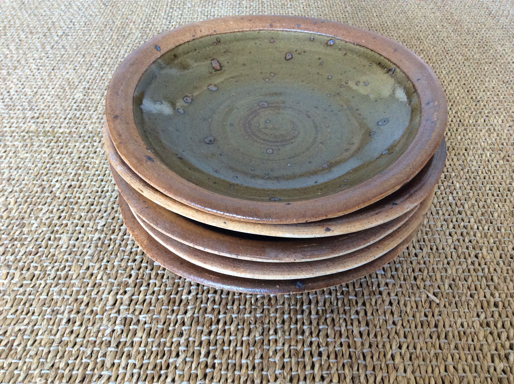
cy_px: 192
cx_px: 257
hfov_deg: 56.9
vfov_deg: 44.1
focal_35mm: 32
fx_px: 474
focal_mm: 3.3
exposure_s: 1/25
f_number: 2.4
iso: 125
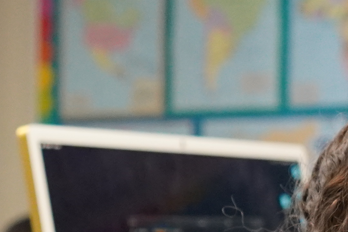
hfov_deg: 9.8
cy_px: 459
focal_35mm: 208
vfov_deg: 6.4
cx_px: 22
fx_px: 2008
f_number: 3.2
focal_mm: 25
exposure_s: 1/160
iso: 1600
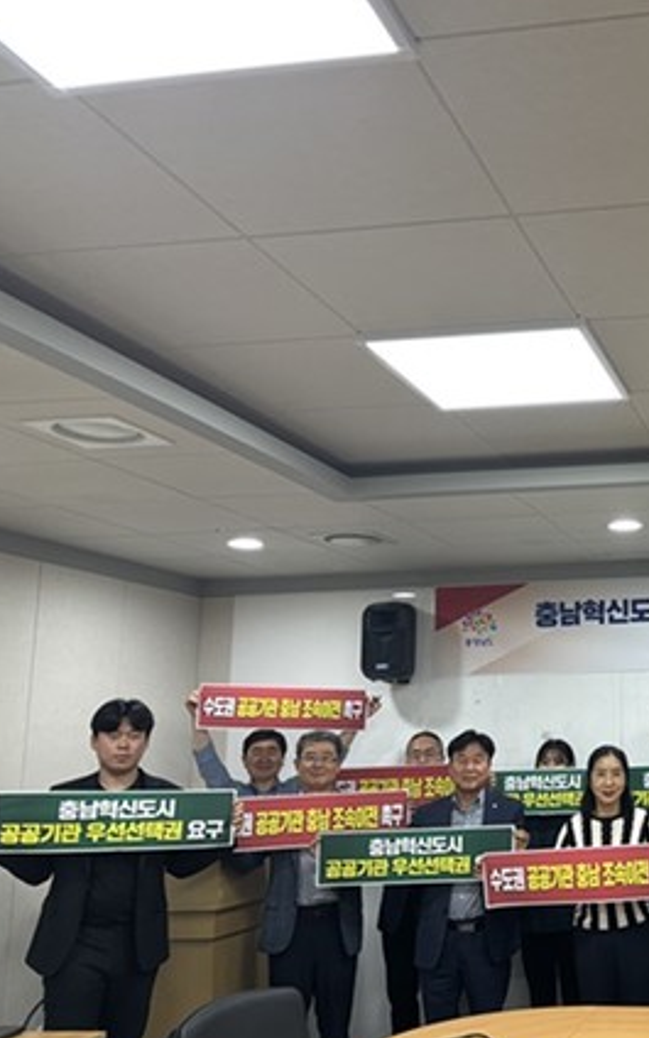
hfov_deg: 29.8
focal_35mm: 39
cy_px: 528
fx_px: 1104
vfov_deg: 50.4
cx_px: 696
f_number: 1.6
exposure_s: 1/120
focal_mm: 5.96
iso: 125
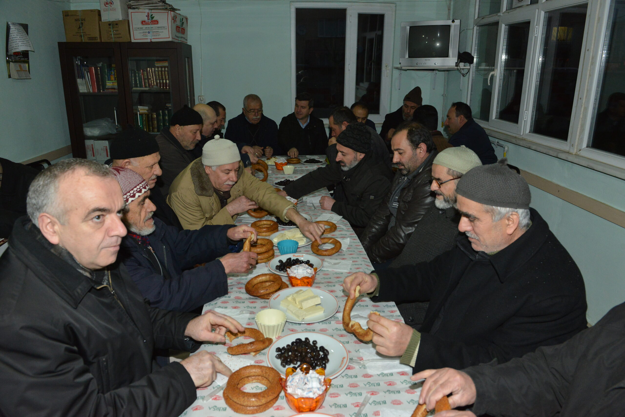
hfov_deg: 73.7
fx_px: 417
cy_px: 208
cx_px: 312
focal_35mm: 24
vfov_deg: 53.2
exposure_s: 1/80
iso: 2000
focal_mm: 24
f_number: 6.3
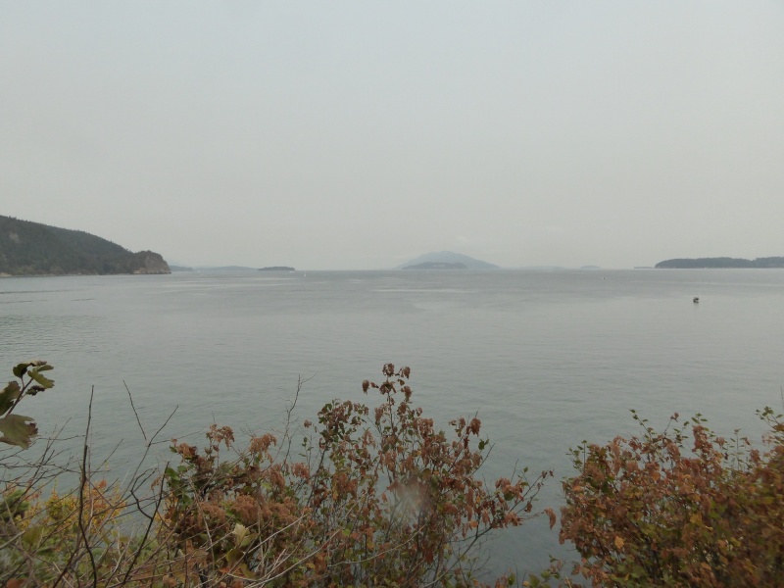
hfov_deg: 69.4
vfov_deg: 54.9
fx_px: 566
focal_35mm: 25
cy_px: 294
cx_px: 392
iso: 200
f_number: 4.5
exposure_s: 1/640
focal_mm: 4.3
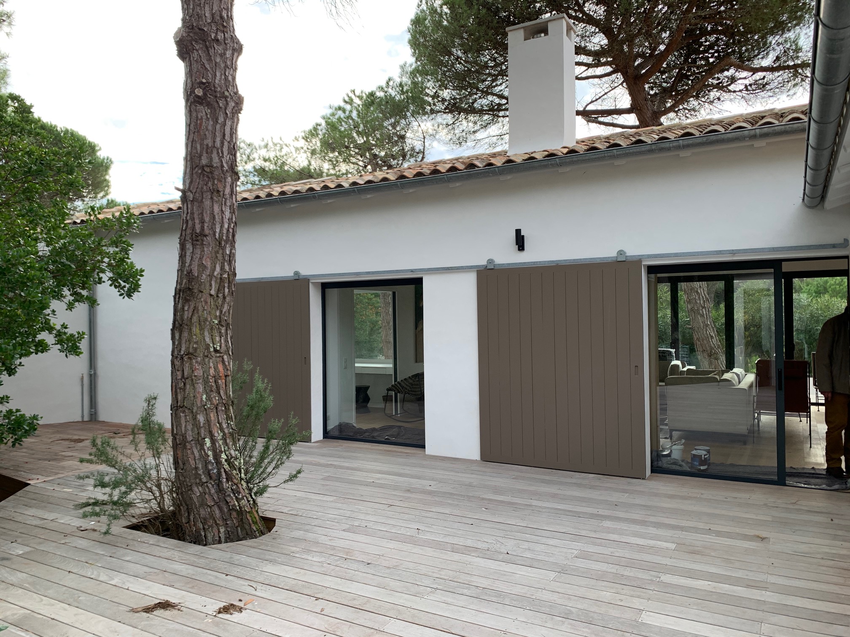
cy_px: 318
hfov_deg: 67.3
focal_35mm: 26
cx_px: 425
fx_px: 638
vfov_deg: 53.1
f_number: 1.8
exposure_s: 1/283
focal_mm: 4.25
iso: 25
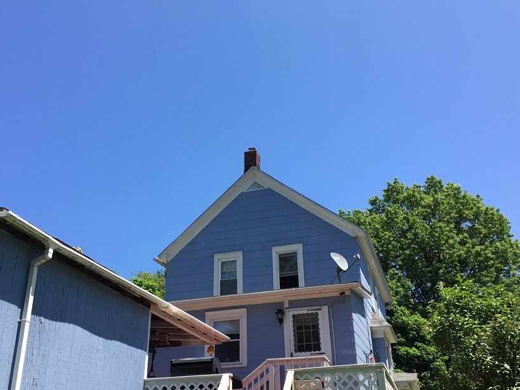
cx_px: 239
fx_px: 541
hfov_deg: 51.3
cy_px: 200
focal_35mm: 36
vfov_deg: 39.7
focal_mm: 4.15
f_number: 2.2
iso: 25
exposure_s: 1/884
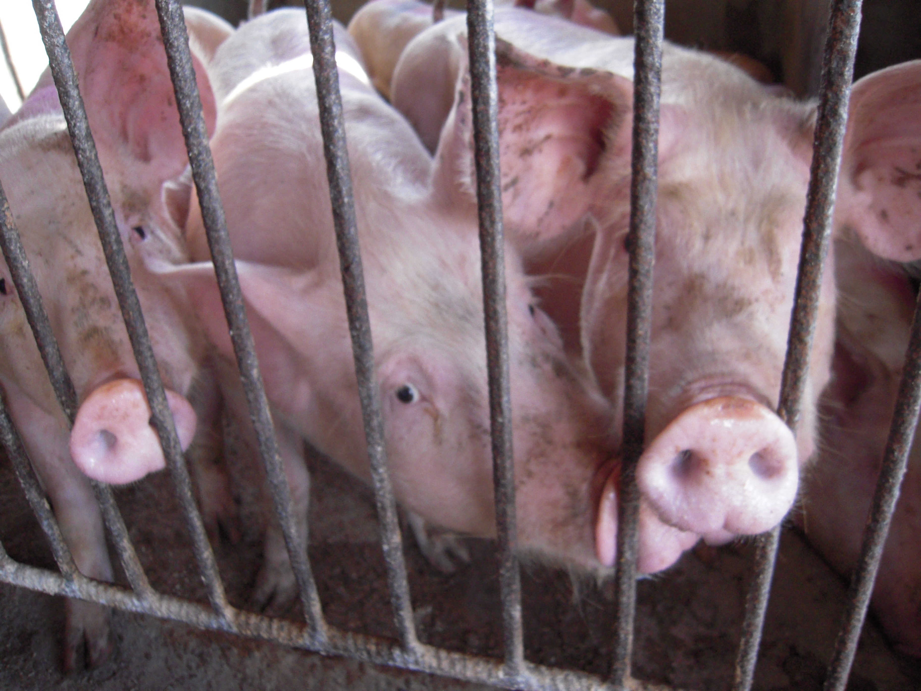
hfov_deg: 63.4
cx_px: 460
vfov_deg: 49.7
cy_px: 346
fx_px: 745
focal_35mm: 28
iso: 400
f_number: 2.7
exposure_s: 1/80
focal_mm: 5
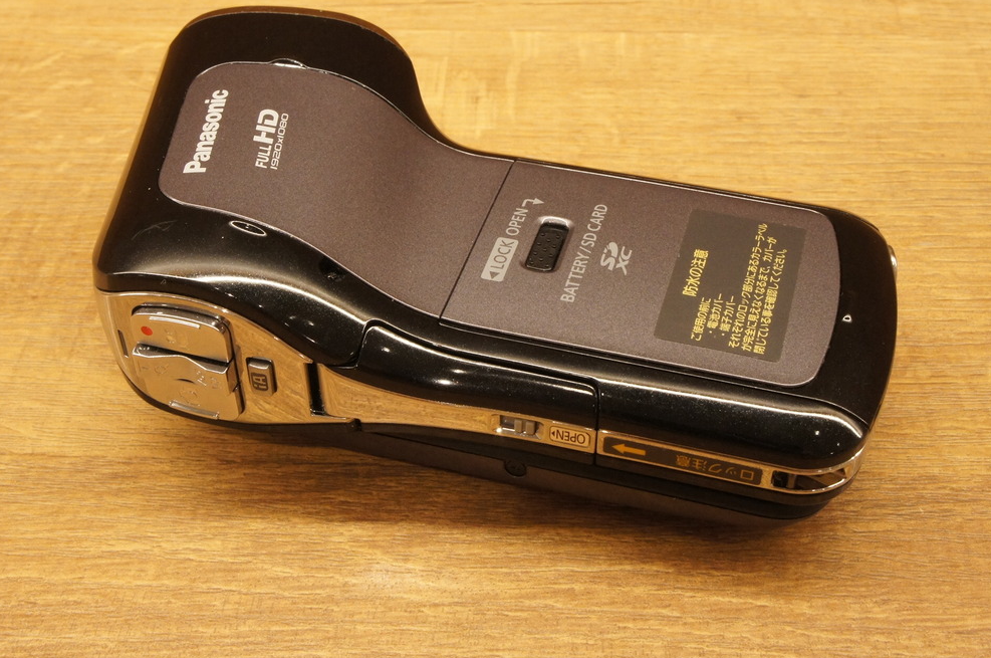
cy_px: 292
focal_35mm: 46
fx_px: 1254
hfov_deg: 43.1
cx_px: 482
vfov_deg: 29.4
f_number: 16
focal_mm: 25
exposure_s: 1/25
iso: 1600
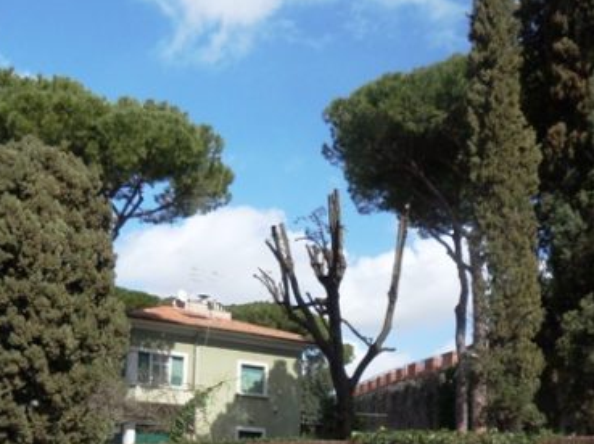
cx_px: 221
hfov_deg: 38.0
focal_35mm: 50
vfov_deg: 27.7
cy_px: 421
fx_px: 857
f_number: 3.1
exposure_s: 1/1000
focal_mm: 4.3
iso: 80
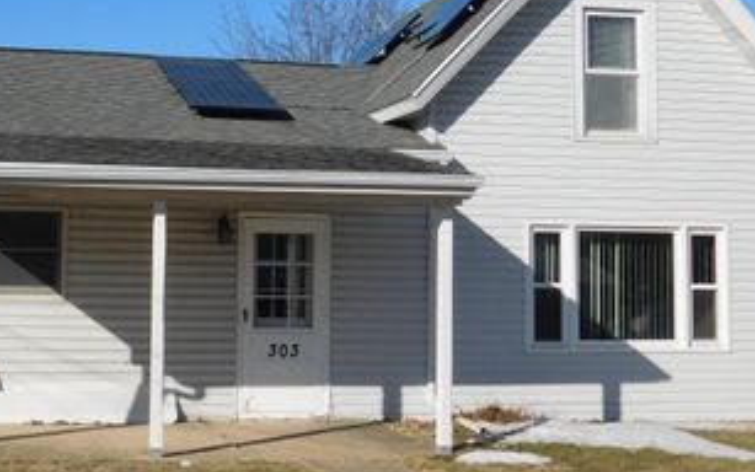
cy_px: 188
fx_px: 1420
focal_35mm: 69
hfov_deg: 29.7
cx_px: 310
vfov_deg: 18.9
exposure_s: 1/500
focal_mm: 7.1
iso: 125
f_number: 7.2
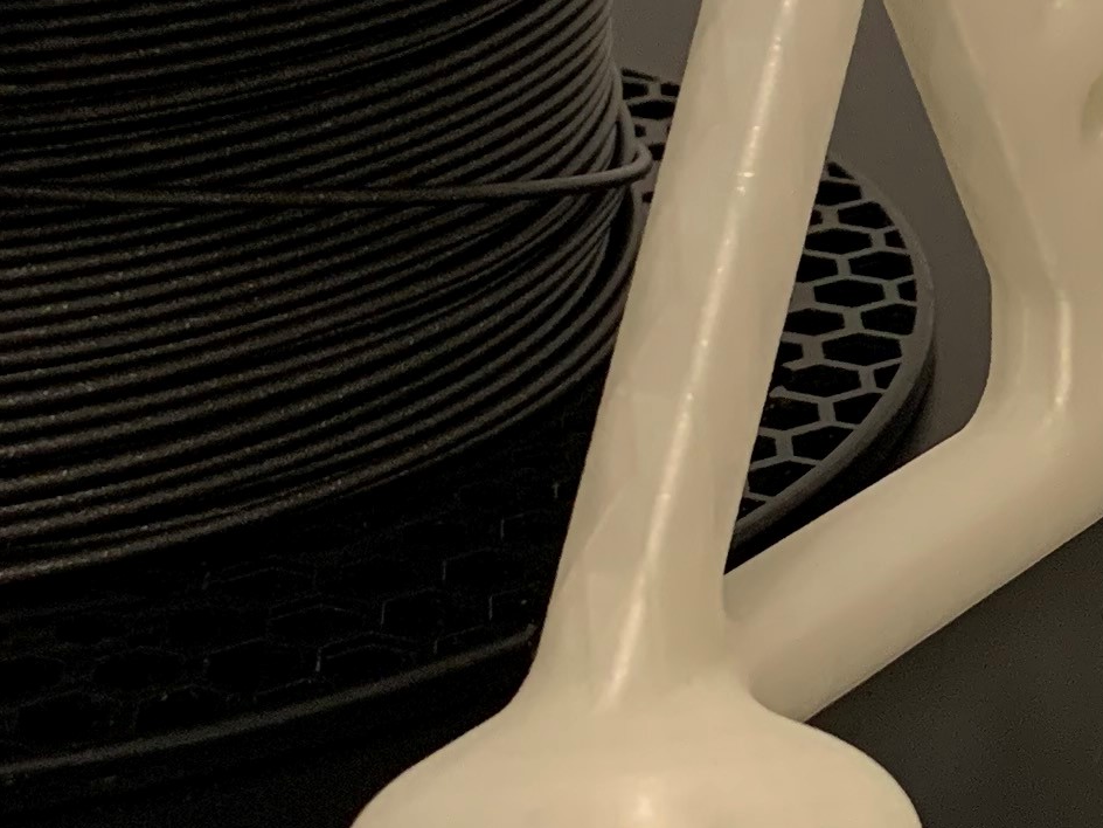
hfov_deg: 17.4
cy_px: 37
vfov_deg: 13.2
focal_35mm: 111
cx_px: 1082
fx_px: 3537
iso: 320
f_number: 1.8
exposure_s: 1/50
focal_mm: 4.25
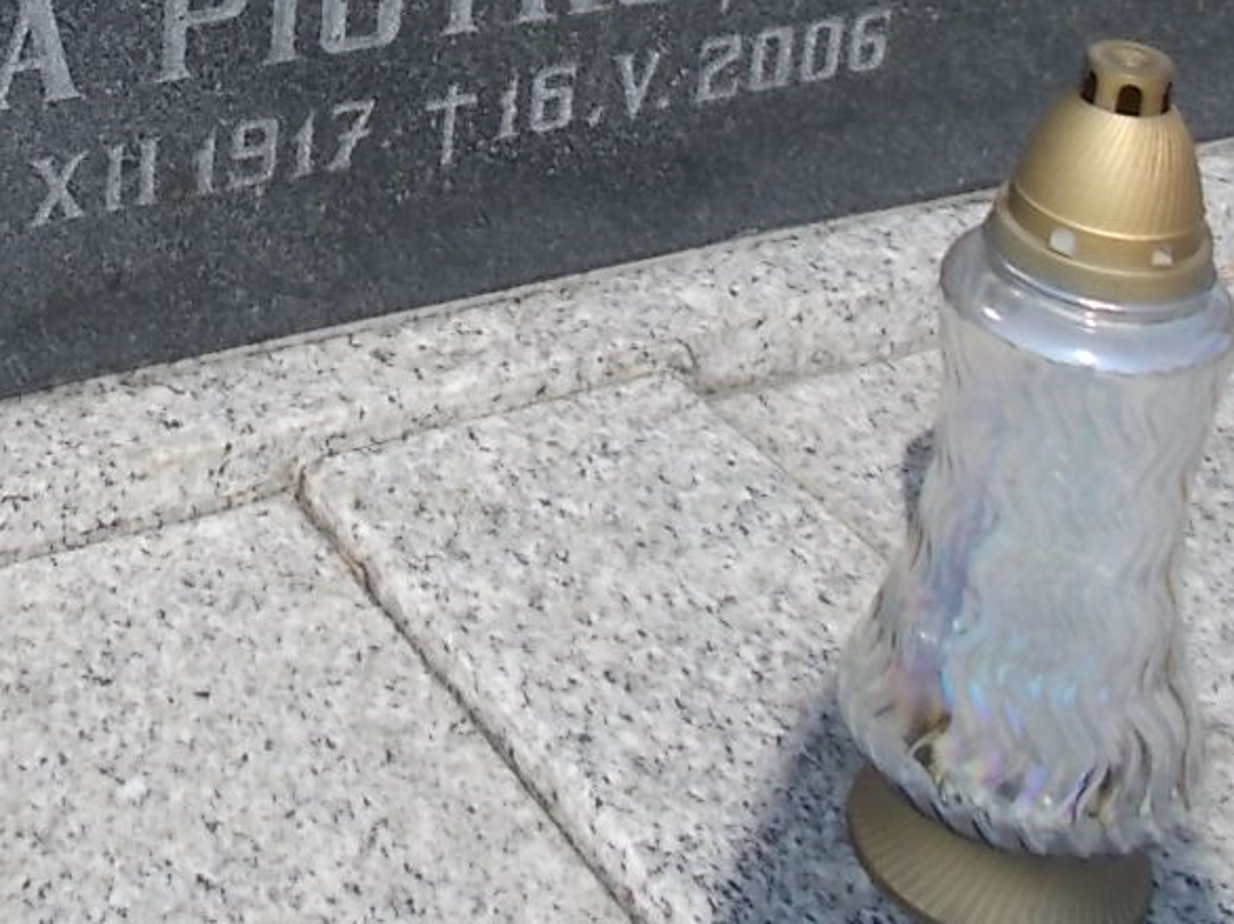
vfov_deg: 19.0
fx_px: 2530
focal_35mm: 71
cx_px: 133
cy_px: -305
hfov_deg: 26.5
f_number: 8
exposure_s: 1/200
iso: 80
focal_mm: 4.6
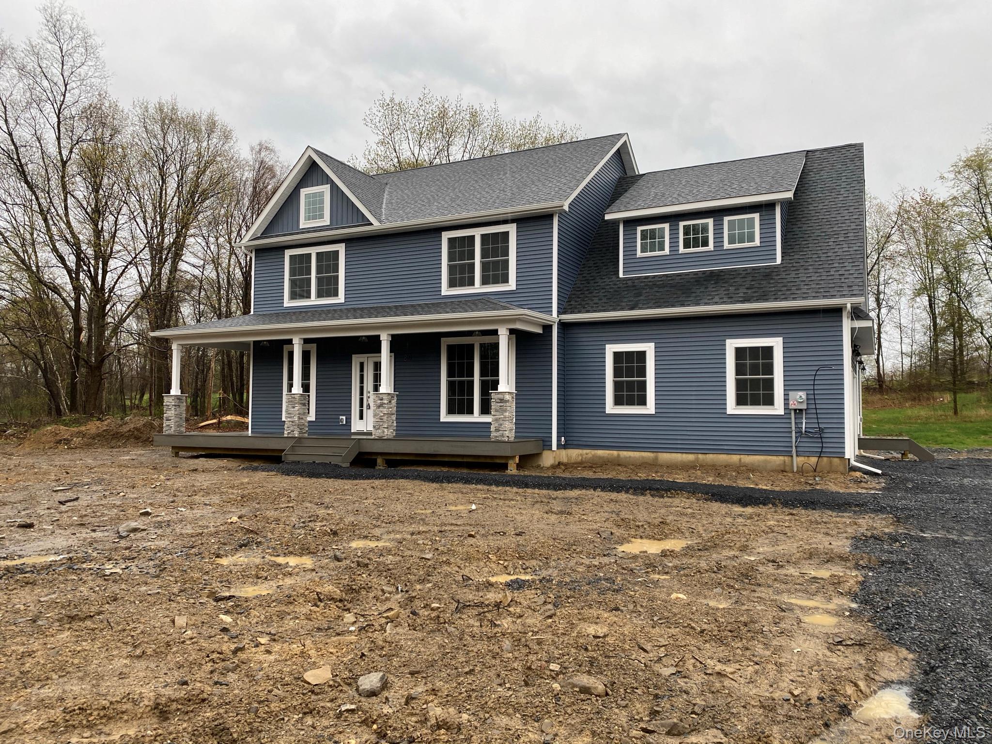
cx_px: 496
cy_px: 372
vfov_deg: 53.1
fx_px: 745
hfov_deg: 67.3
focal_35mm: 26
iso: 40
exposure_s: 1/122
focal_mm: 4.25
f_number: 1.8
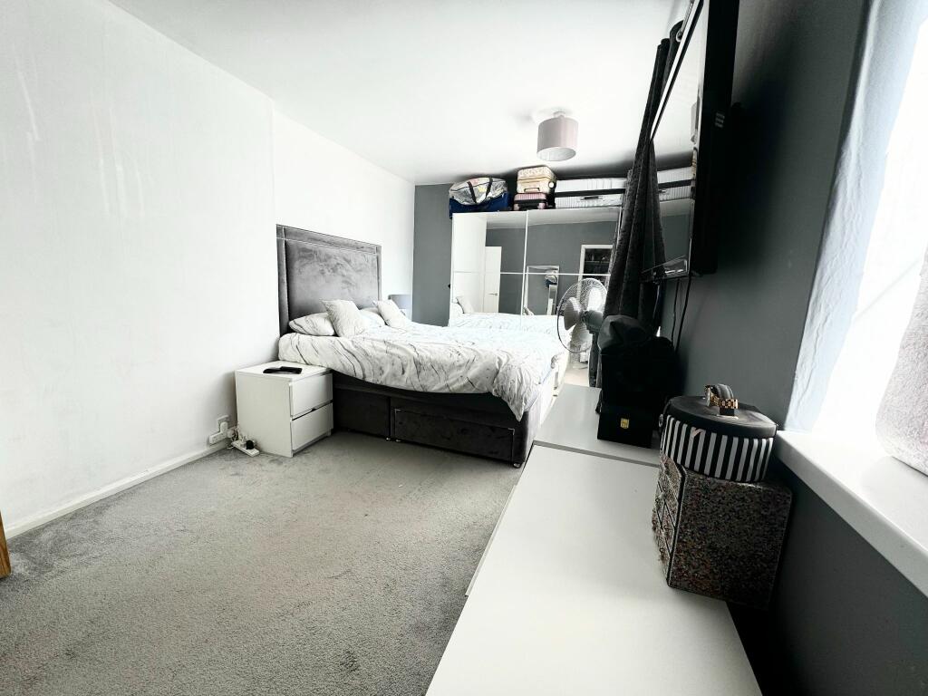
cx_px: 464
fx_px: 375
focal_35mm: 14
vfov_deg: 85.7
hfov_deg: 102.1
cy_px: 348
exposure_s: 1/99
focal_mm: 2.22
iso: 50
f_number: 2.2
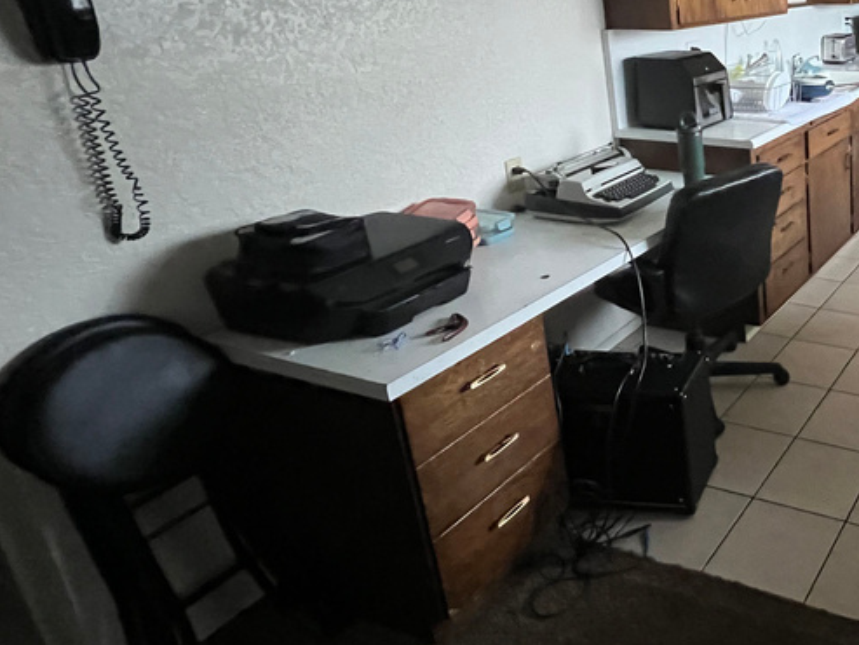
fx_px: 670
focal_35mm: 27
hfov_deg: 51.2
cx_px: 875
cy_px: 181
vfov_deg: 49.8
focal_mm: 1.57
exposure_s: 1/45
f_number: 1.8
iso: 1000
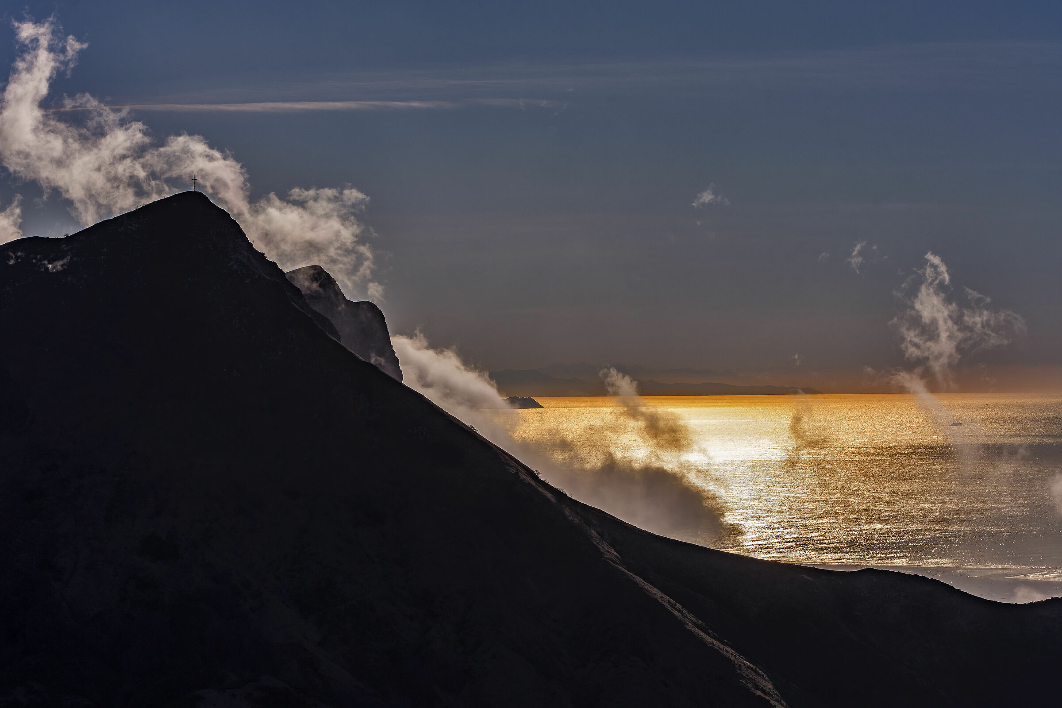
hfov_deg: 19.5
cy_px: 354
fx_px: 3097
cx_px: 531
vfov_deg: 13.0
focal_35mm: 105
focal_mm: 70
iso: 100
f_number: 10
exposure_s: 1/1000
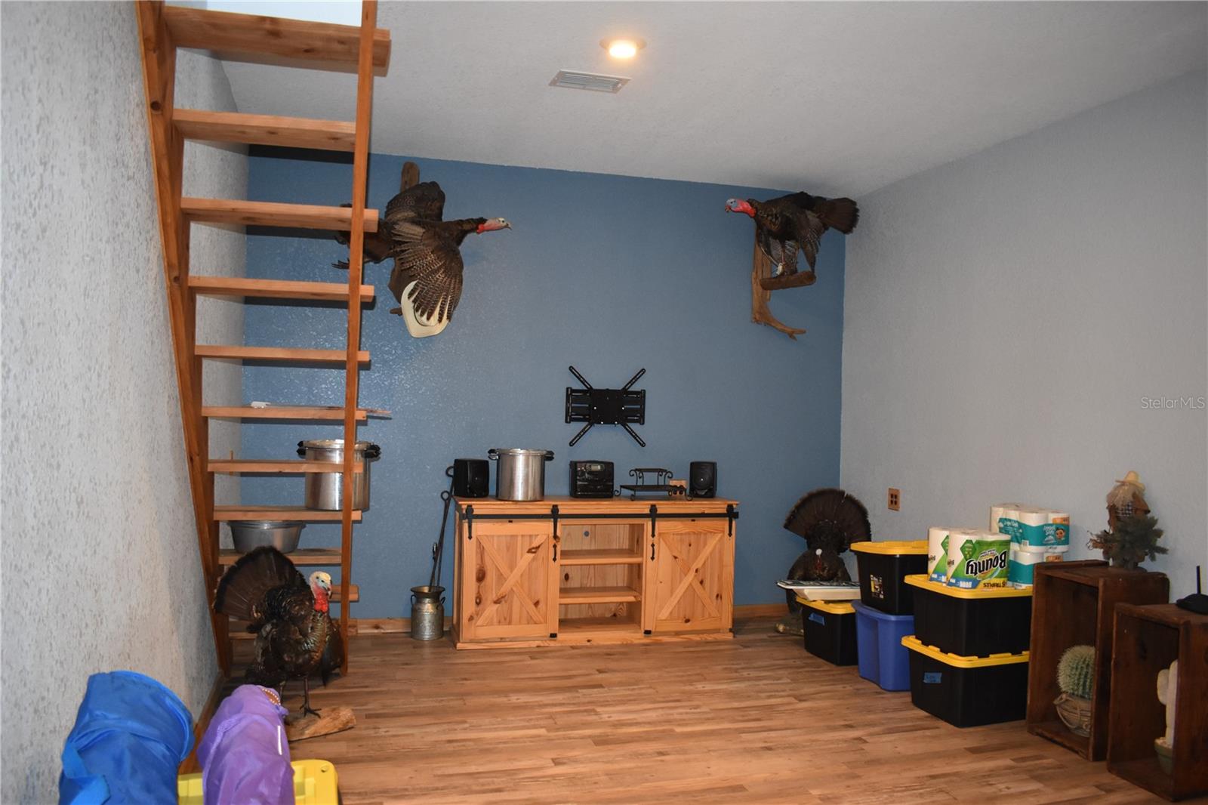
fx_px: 906
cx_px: 604
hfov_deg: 67.4
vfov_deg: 47.9
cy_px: 402
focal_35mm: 27
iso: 1600
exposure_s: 1/80
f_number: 3.5
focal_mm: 18
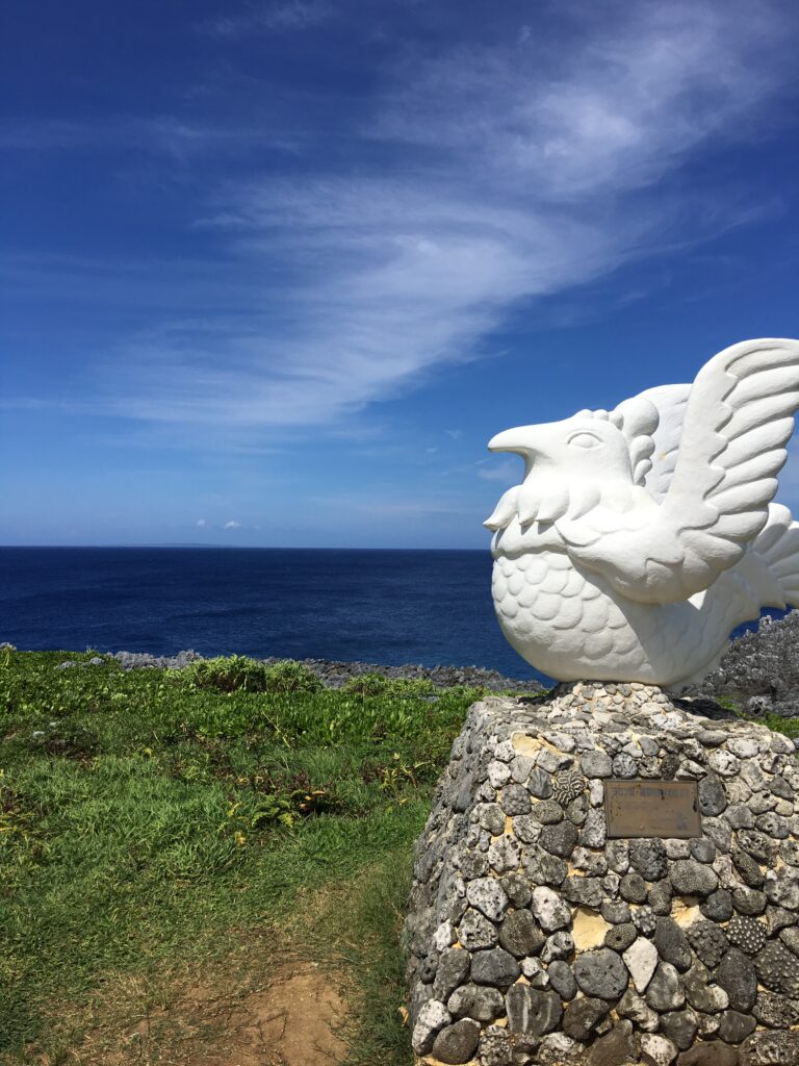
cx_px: 400
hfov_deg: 48.2
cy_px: 533
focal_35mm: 29
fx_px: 892
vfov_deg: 61.7
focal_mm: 4.15
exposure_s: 1/3205
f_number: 2.2
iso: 25
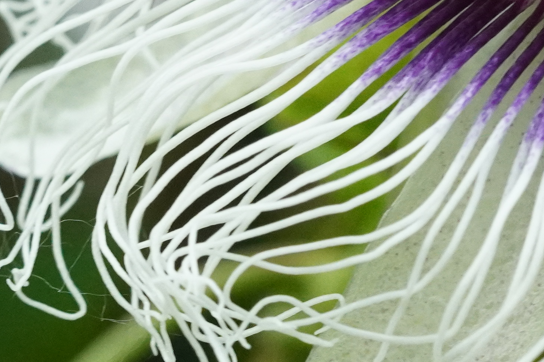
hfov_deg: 3.7
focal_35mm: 551
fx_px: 8326
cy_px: 6
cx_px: 725
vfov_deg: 2.5
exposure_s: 1/125
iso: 2500
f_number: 9
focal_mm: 90
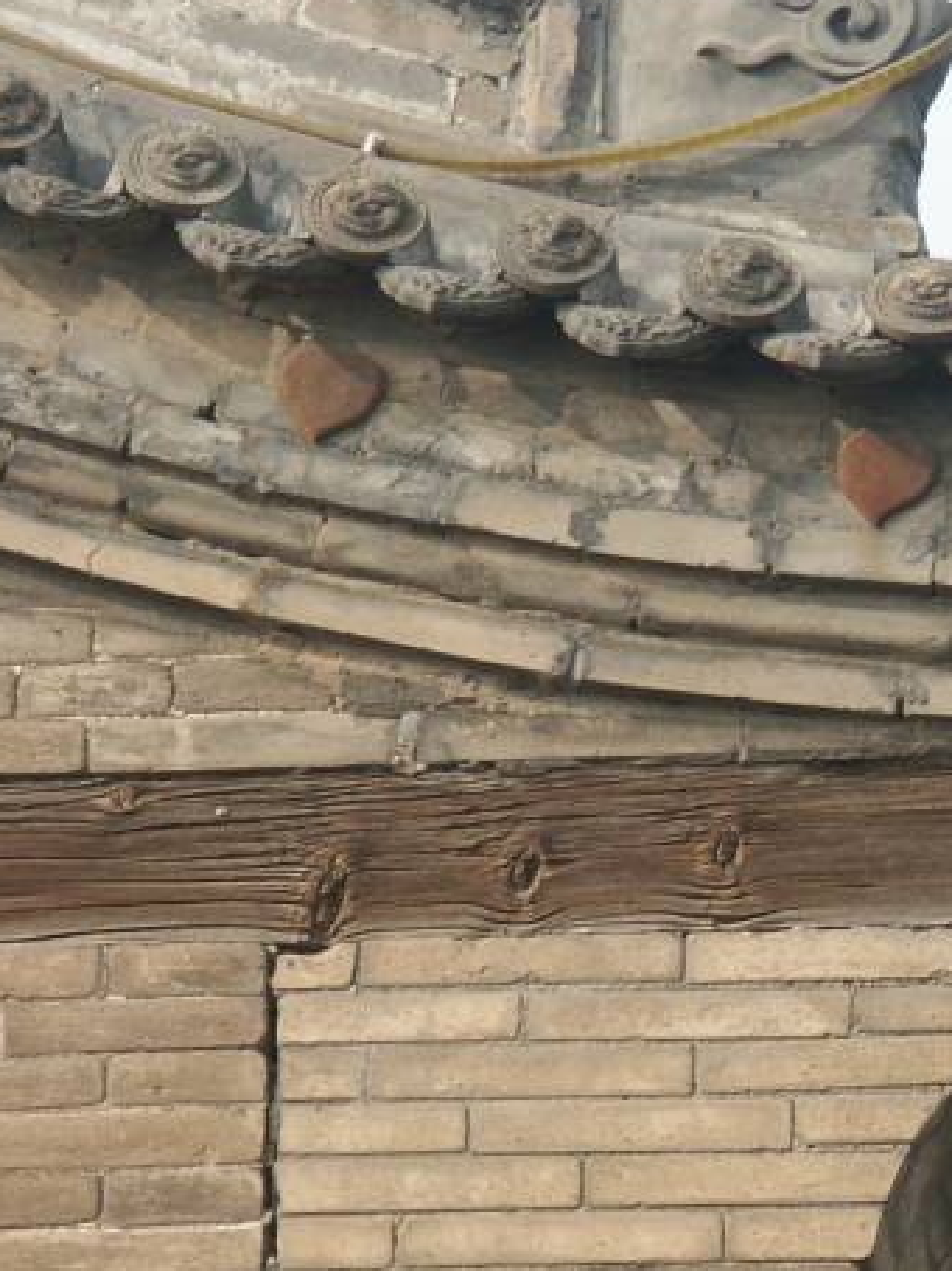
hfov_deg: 3.3
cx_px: 1067
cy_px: 966
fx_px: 16480
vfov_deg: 4.4
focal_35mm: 449
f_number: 5.6
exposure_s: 1/250
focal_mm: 50.48
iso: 100
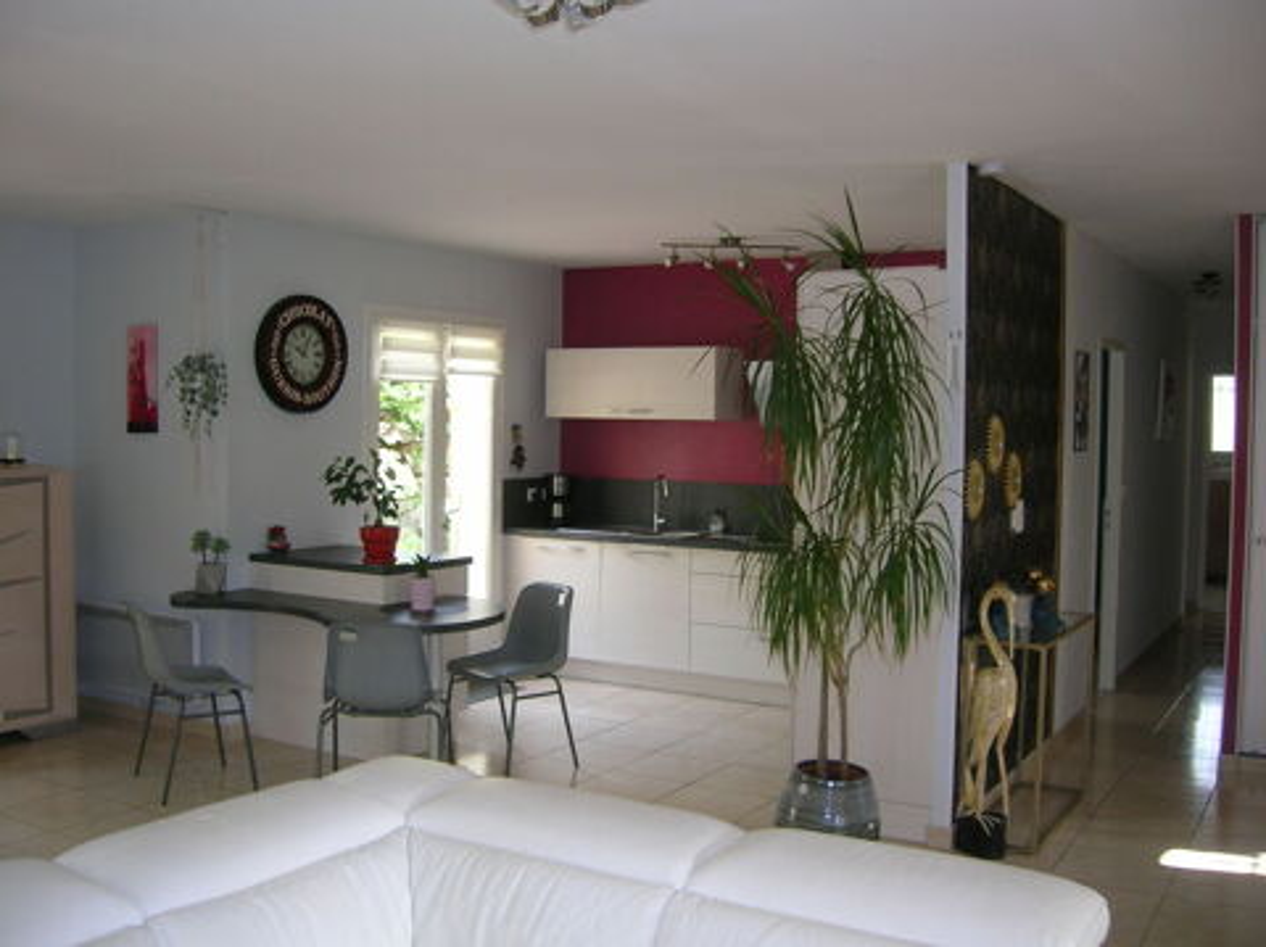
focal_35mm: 34
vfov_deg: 41.7
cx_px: 633
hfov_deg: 54.0
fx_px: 1242
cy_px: 474
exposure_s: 1/30
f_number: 2.9
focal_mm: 5.7
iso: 50
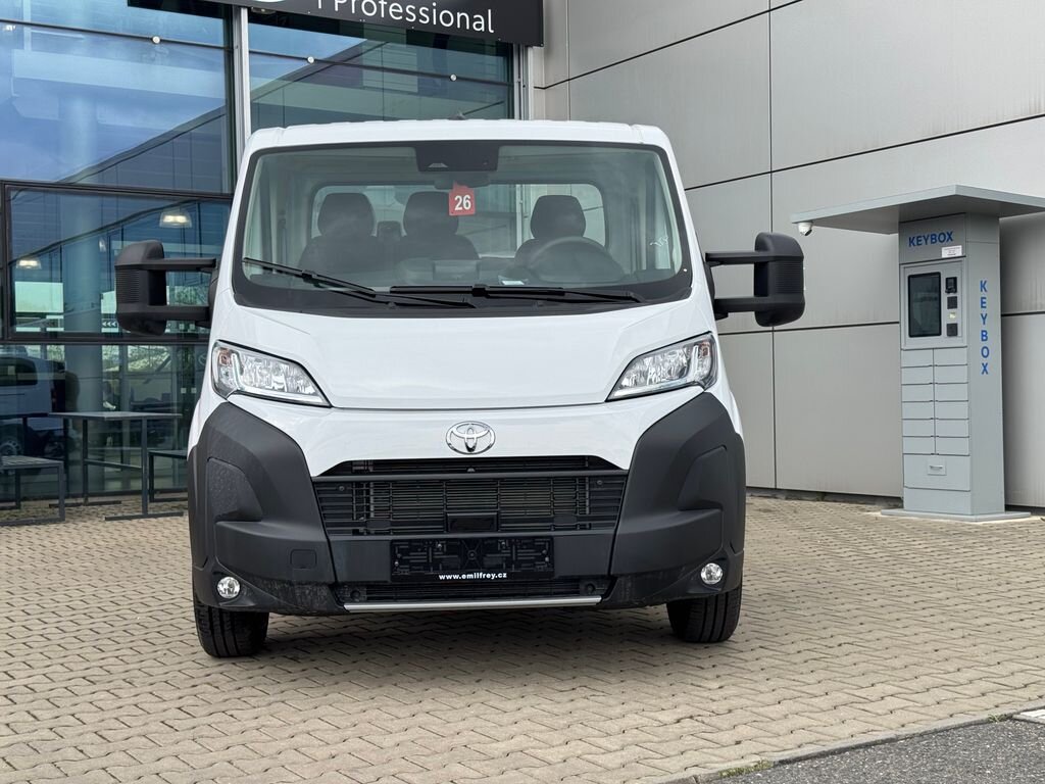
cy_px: 392
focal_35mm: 48
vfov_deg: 30.3
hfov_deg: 39.7
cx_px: 522
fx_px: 1449
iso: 64
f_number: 1.78
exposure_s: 1/1238
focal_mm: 6.76
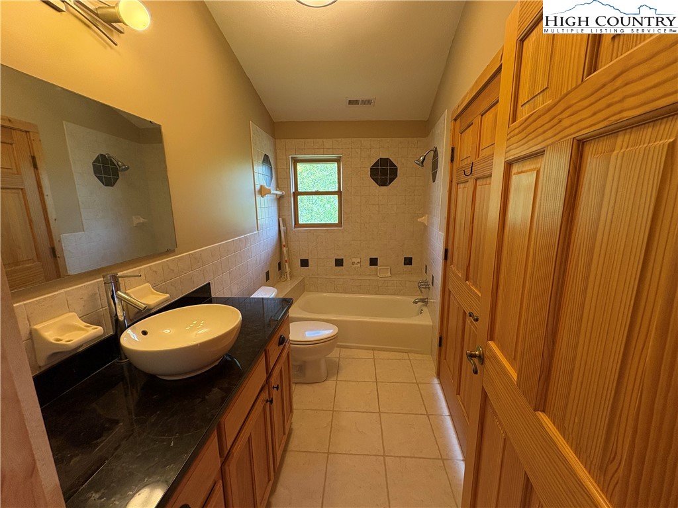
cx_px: 339
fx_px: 274
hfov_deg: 102.1
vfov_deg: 85.7
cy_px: 254
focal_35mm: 14
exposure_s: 1/120
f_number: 2.2
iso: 320
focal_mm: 2.22
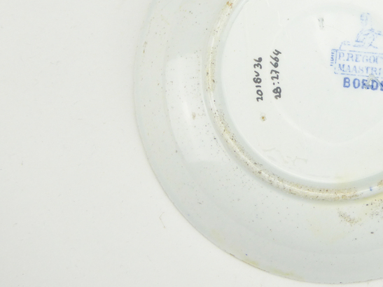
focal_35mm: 86
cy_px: 73
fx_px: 951
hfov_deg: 22.2
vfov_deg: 17.1
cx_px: 349
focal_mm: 8.4
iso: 200
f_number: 5
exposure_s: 1/125
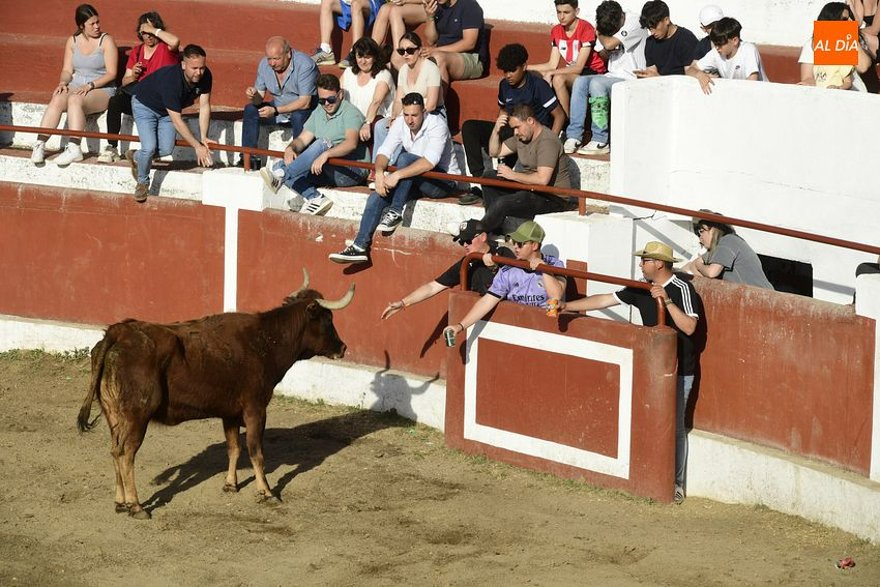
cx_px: 440
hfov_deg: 13.7
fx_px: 3667
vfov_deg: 9.2
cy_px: 294
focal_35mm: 150
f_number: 10
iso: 250
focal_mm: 150
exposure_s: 1/400
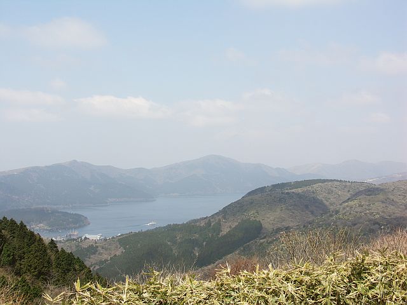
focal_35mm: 44
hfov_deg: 42.9
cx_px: 204
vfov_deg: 32.9
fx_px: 517
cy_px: 152
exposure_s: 1/200
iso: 50
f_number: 6.3
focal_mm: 11.4
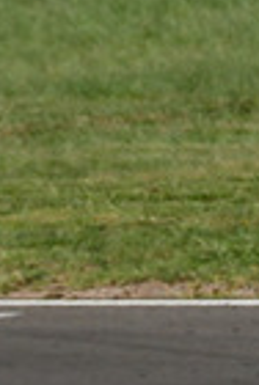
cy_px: 624
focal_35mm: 3936
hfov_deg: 0.4
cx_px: 584
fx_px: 42264
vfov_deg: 0.5
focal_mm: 460
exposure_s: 1/640
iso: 320
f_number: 13
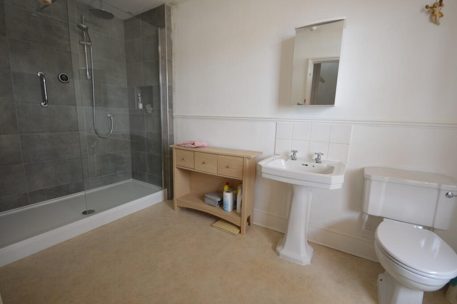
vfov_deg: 77.2
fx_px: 190
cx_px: 228
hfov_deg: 100.4
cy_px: 152
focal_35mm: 15
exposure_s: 1/60
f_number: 4
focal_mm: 10
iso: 560
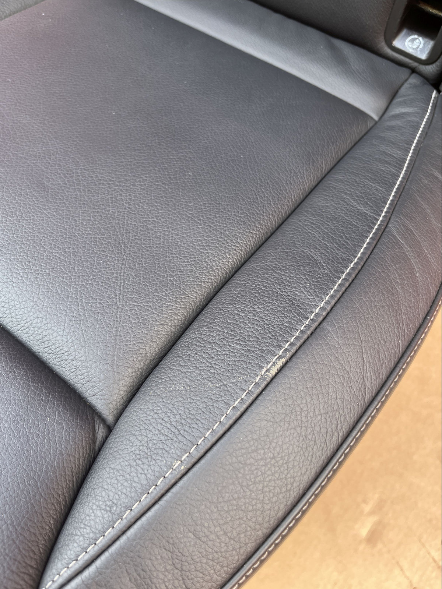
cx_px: 221
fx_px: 443
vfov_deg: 67.3
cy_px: 294
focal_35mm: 26
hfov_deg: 53.1
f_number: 1.6
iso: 80
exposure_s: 1/121
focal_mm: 5.1
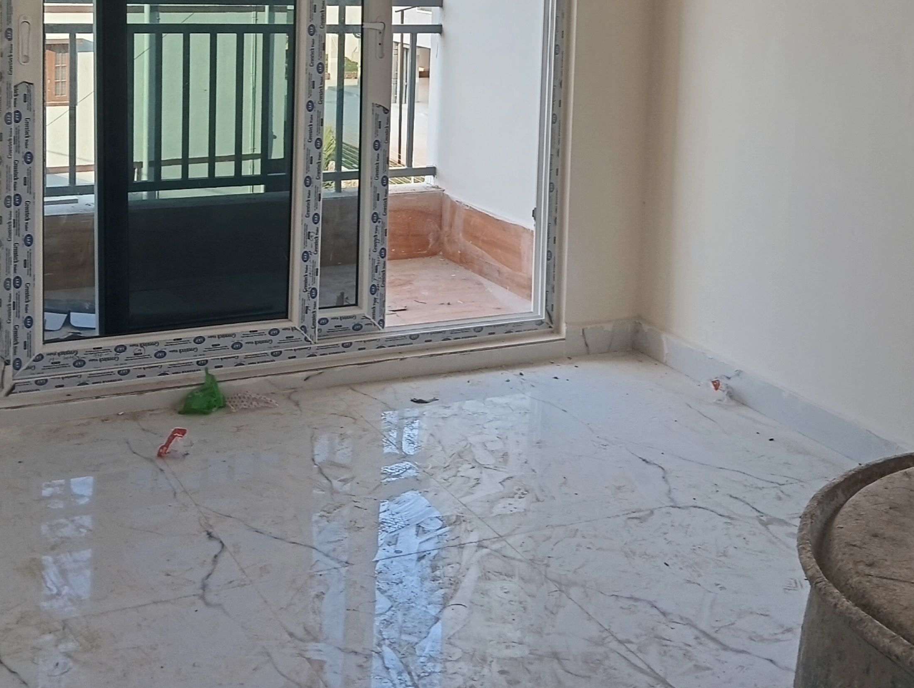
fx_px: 1375
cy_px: 66
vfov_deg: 27.1
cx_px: 482
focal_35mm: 52
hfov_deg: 36.8
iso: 68
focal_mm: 4.22
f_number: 1.8
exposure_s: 1/50
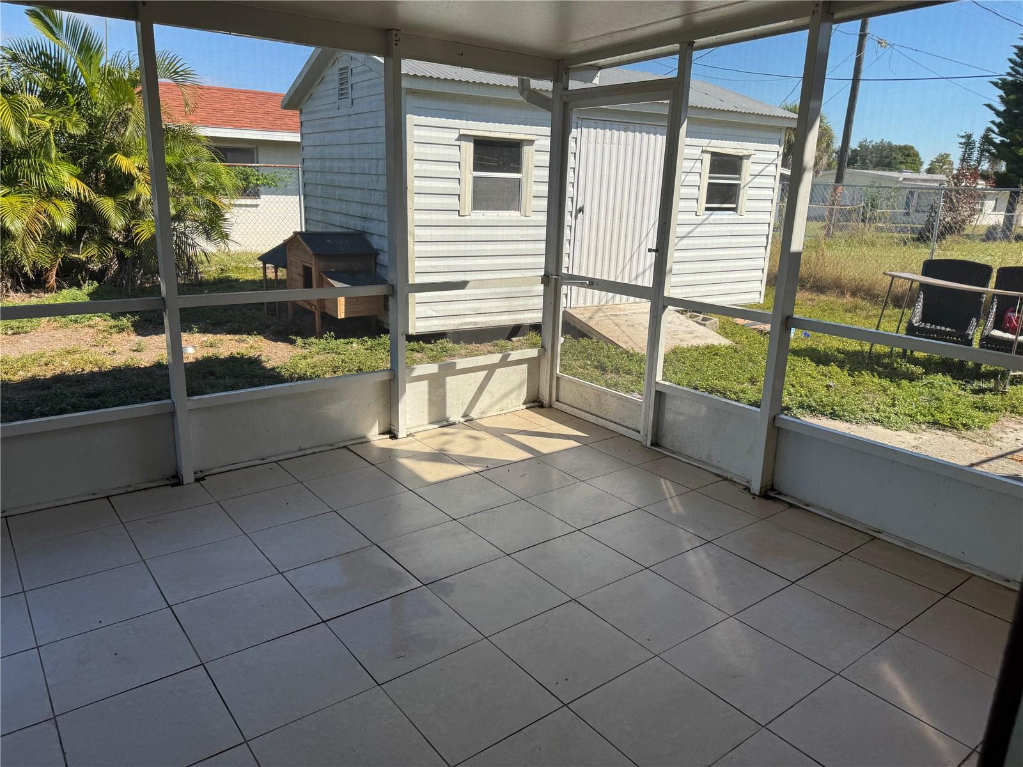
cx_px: 512
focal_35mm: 24
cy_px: 384
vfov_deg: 56.8
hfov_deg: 71.6
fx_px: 709
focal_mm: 6.76
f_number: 1.78
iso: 80
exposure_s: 1/1721
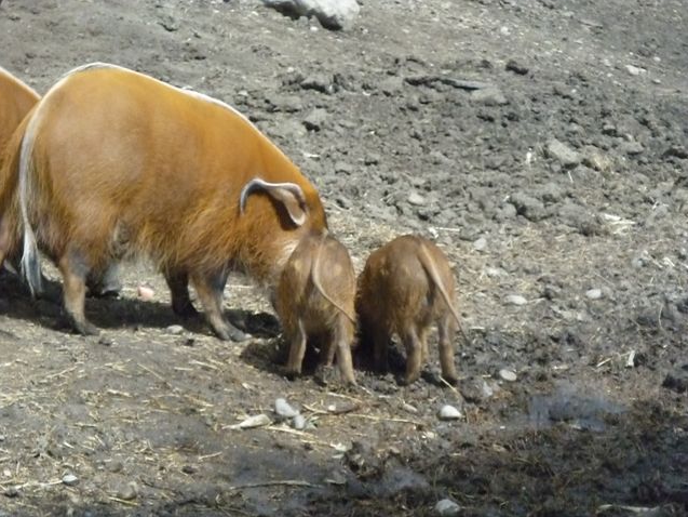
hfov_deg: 9.8
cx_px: 345
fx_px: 3996
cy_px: 258
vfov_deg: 7.4
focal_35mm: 201
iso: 1600
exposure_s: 1/250
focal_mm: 36
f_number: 18
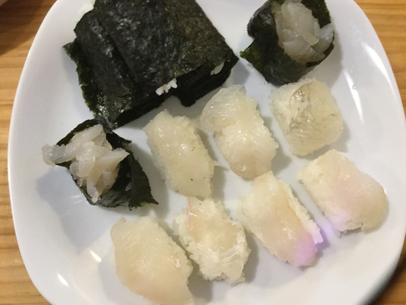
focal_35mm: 31
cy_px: 152
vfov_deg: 45.4
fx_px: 364
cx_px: 203
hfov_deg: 58.4
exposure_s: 1/30
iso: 200
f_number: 2.4
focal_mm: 3.3
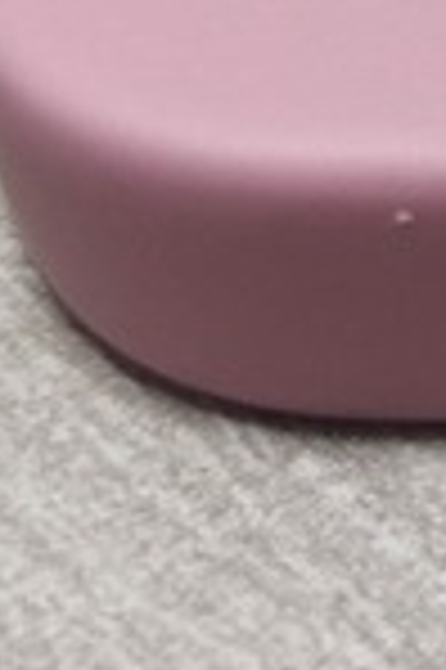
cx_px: 1635
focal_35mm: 223
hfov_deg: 5.5
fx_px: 4153
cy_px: -88
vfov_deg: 9.1
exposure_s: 1/60
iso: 803
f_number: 1.75
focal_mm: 4.75
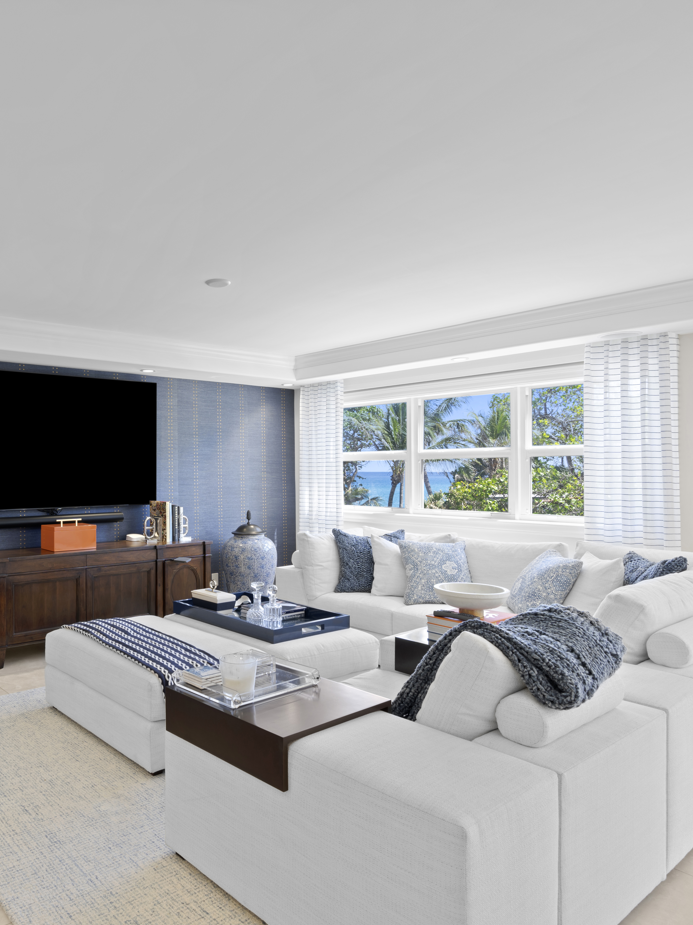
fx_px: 641
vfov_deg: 71.6
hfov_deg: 53.9
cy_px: 464
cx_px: 164
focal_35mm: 24
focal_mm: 16
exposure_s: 2
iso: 100
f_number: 9
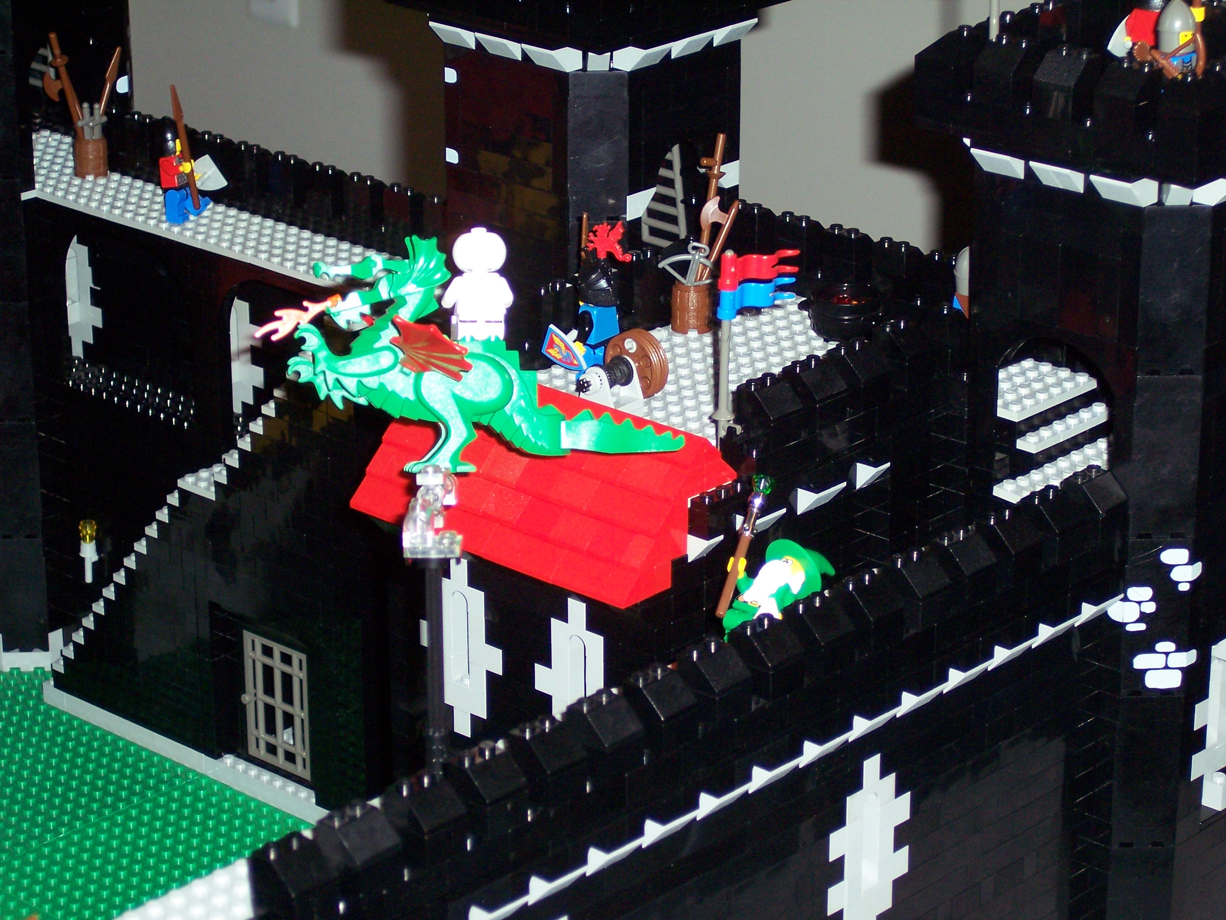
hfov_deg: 18.9
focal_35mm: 104
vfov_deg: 14.2
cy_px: 460
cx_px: 613
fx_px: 3683
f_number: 4.8
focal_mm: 21.3
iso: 200
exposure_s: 1/125
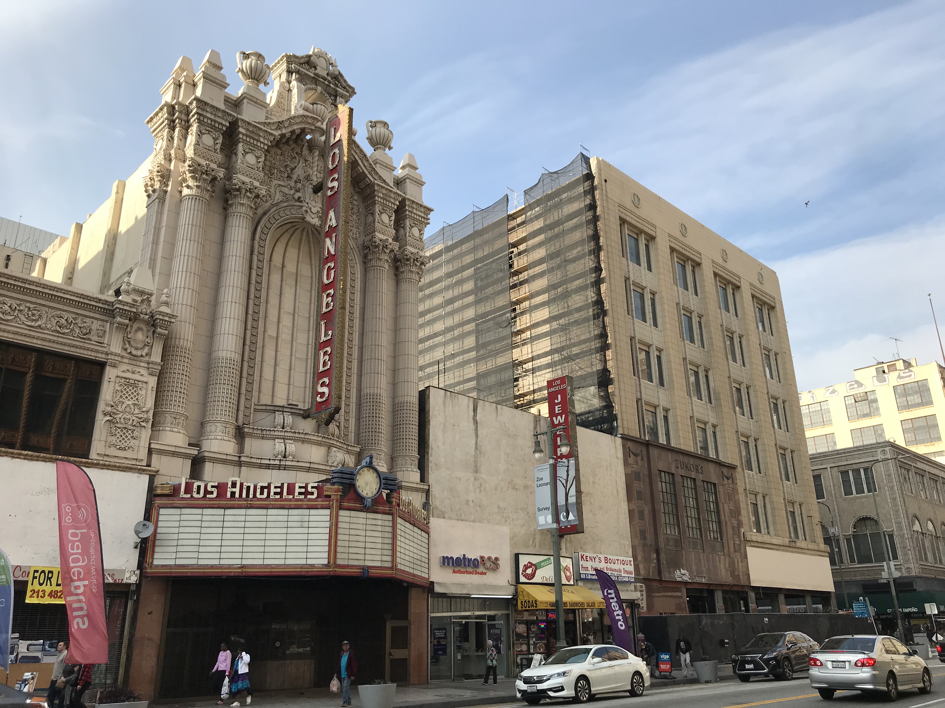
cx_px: 472
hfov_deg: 63.4
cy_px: 354
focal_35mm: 28
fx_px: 764
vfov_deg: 49.7
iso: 20
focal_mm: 3.99
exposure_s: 1/1473
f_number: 1.8
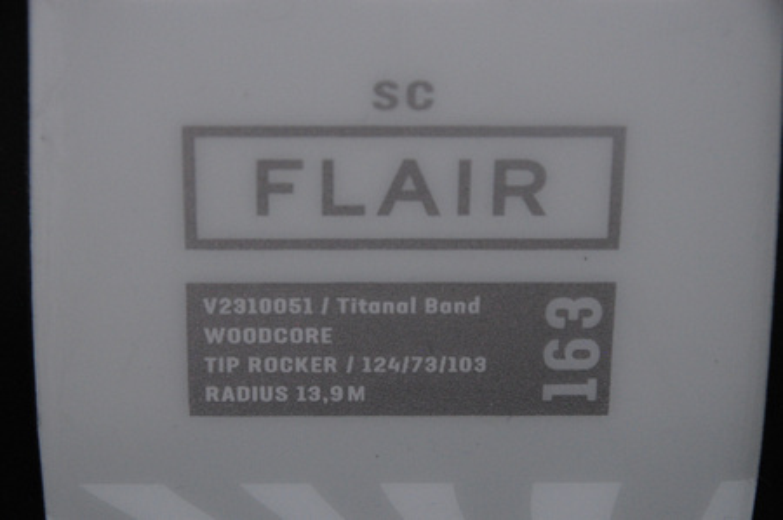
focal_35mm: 158
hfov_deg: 13.1
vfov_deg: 8.7
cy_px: 260
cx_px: 392
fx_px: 3422
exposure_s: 1/125
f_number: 8
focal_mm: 105
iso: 3200
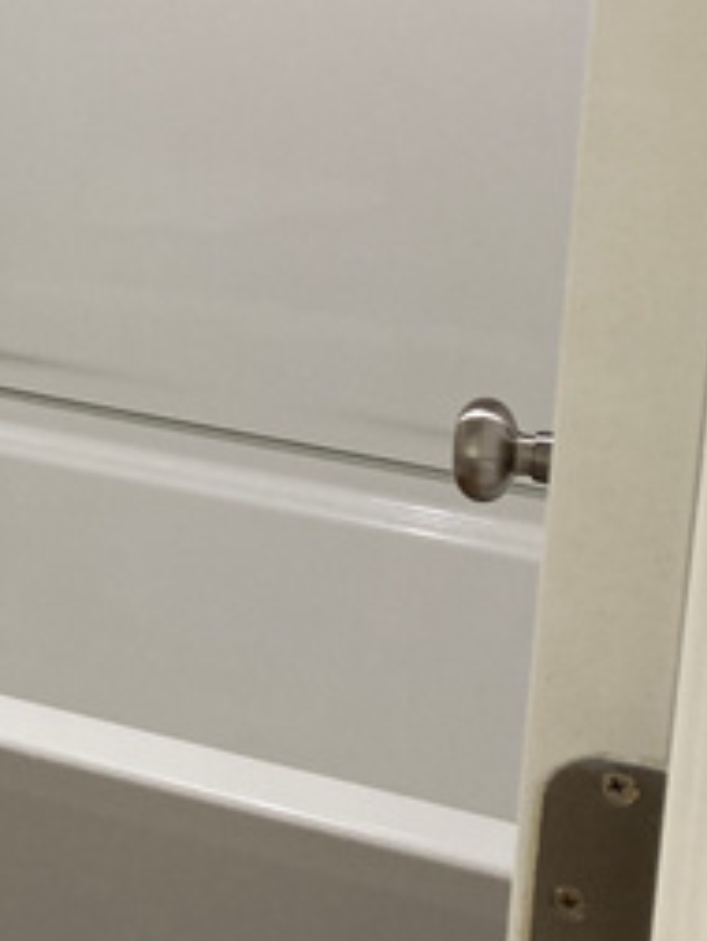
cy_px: 156
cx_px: -342
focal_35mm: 85
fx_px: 2313
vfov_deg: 22.6
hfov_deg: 16.0
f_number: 1.8
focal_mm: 3.99
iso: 64
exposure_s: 1/60
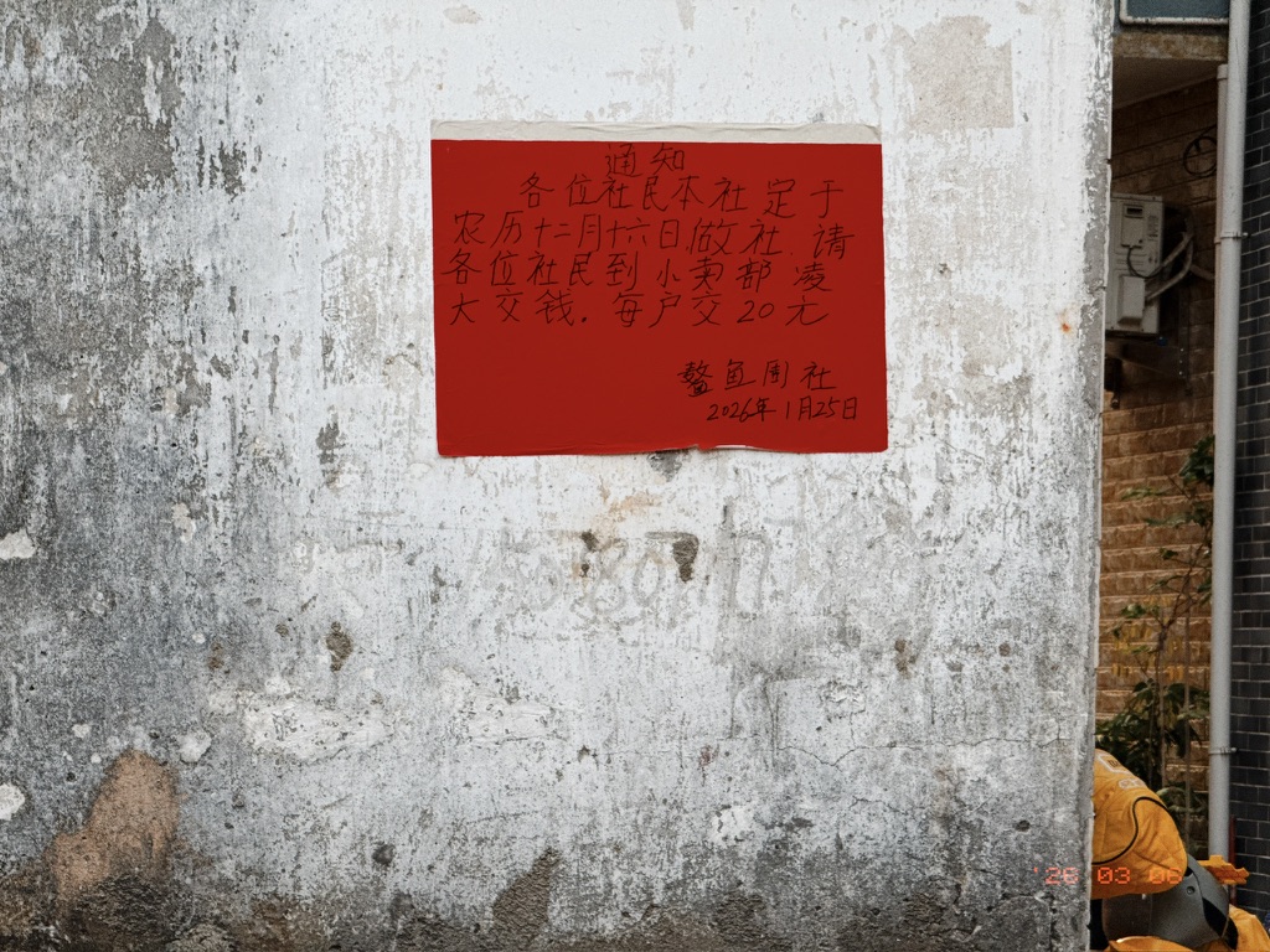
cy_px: 476
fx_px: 4403
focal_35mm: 120
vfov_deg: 12.3
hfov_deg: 16.4
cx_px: 635
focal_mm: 15.66
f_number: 2.8
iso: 125
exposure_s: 1/121
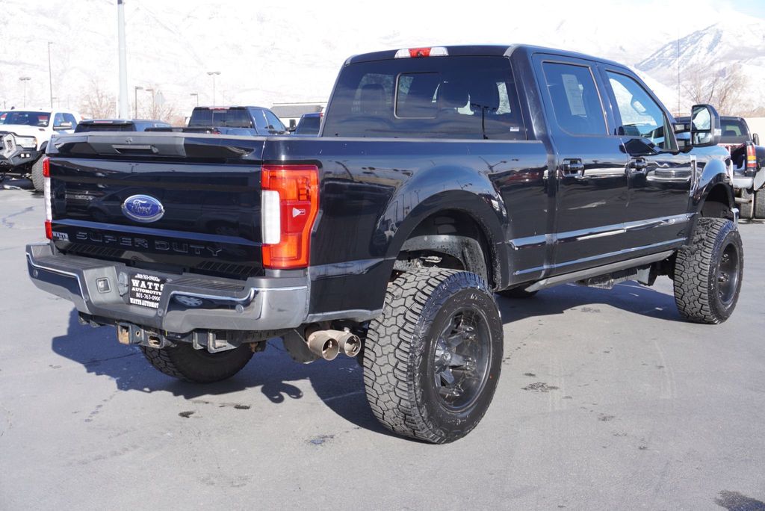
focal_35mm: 44
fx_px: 925
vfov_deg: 30.9
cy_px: 256
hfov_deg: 44.9
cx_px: 382
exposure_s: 1/125
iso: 100
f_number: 6.3
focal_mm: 29
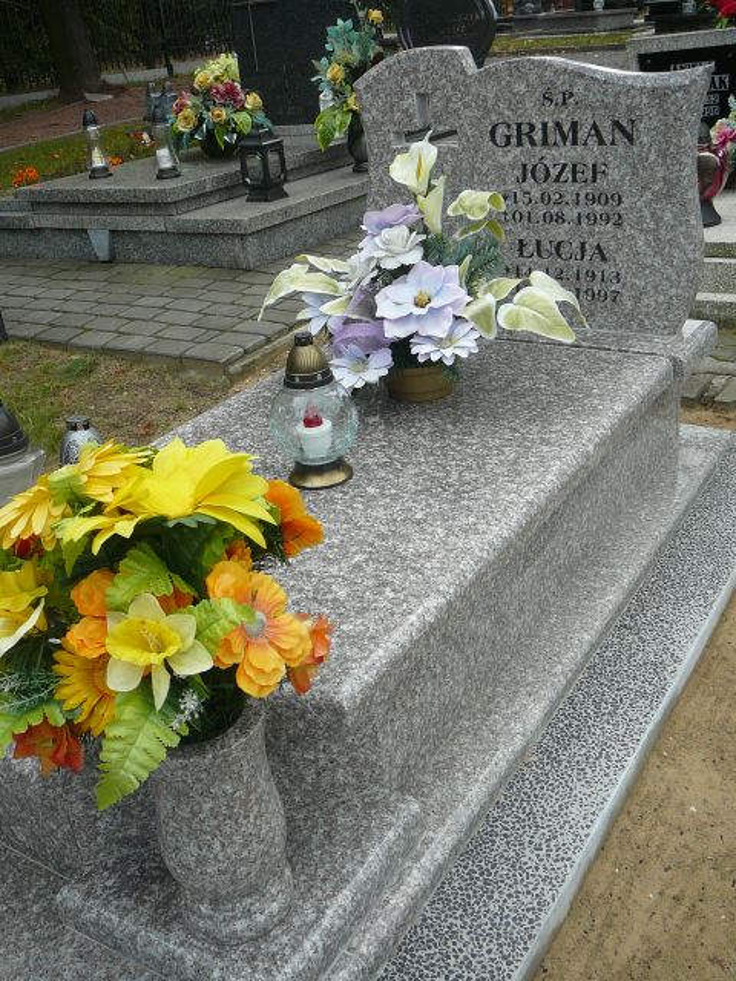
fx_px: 992
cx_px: 368
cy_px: 490
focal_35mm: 35
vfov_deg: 52.6
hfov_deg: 40.7
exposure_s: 1/400
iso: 80
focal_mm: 5.2
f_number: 2.8
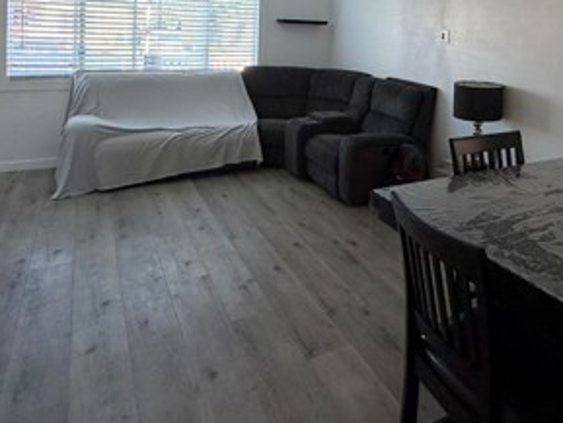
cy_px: 45
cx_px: 431
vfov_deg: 41.9
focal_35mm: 31
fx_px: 504
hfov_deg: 55.2
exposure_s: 1/120
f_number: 2.2
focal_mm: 2.22
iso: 250
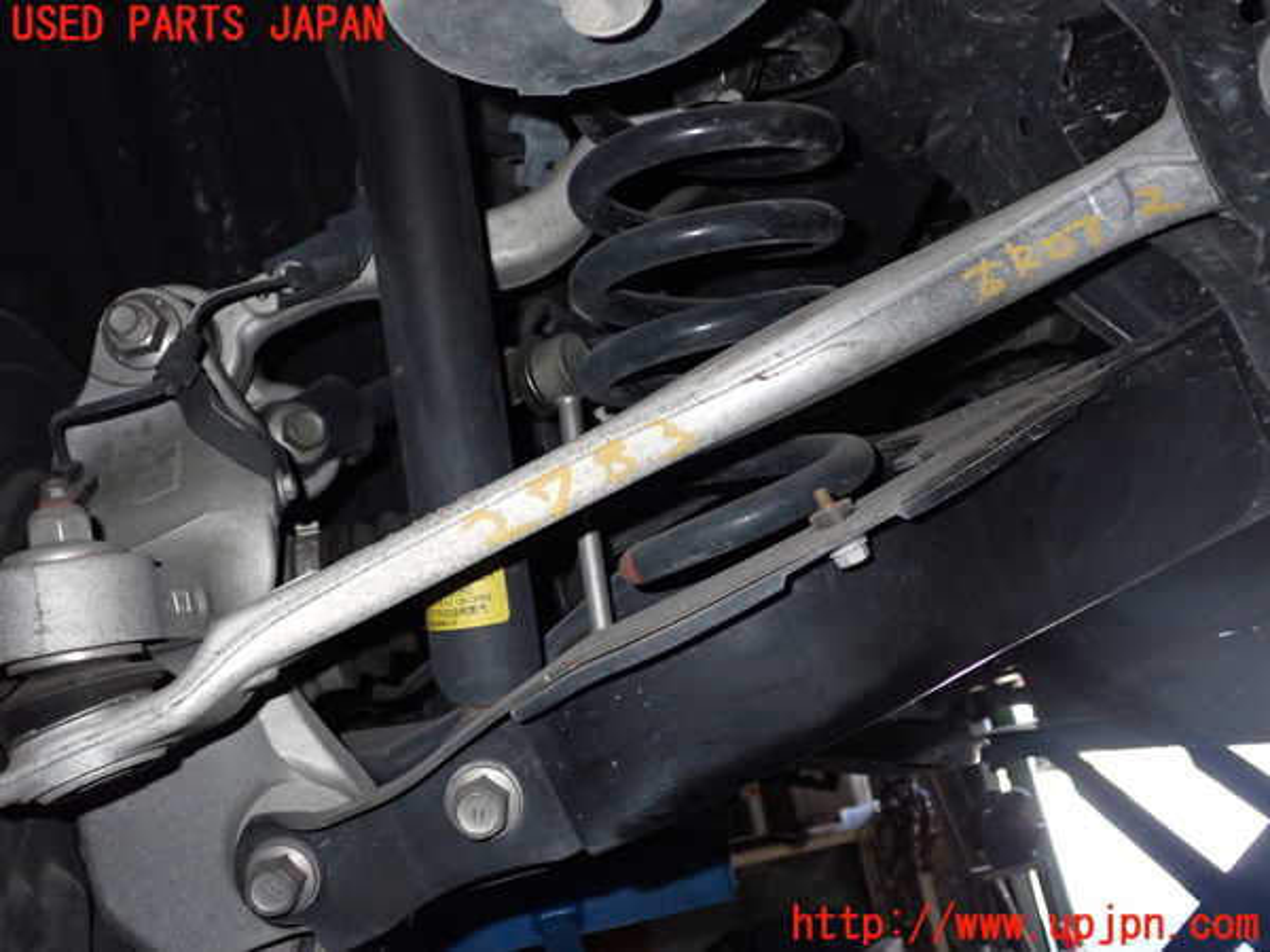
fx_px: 1174
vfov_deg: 44.2
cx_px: 635
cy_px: 476
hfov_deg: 56.8
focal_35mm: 32
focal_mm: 5.79
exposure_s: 1/30
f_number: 7.1
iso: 500
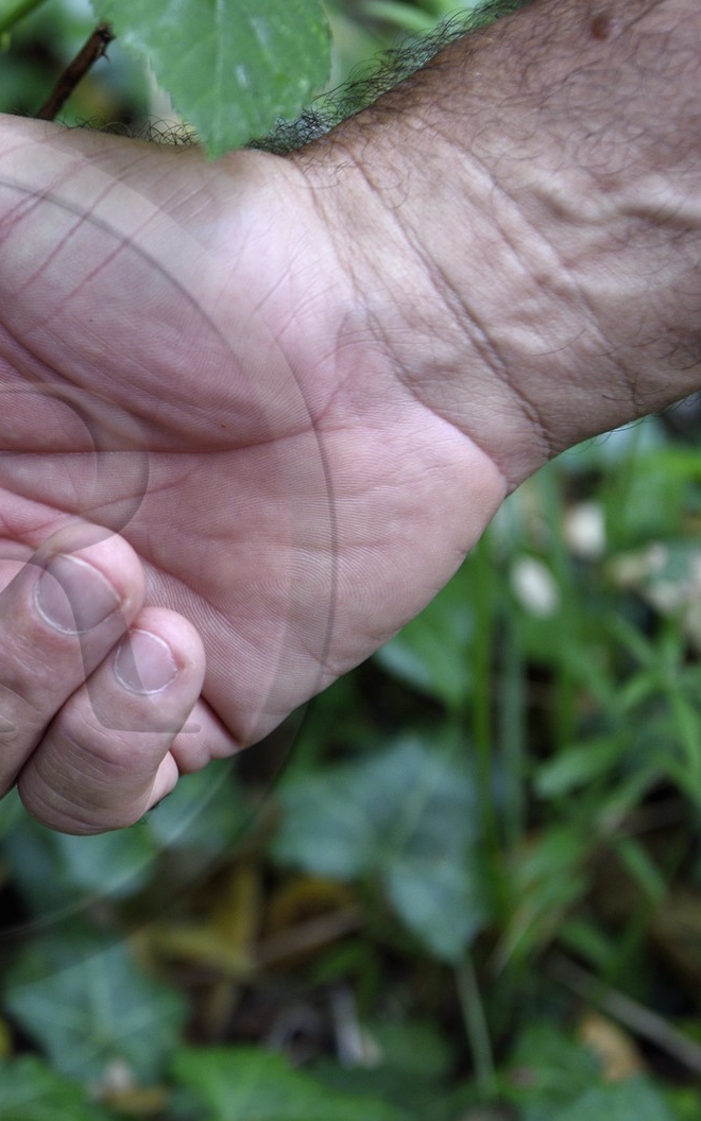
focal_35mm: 108
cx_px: -106
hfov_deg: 11.9
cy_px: 560
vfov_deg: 19.3
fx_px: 3301
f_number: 6.3
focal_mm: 70
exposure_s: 1/60
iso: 1000
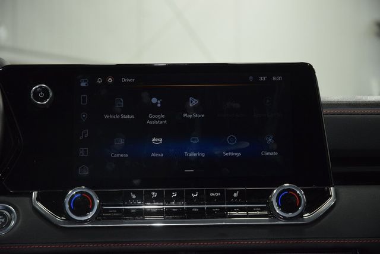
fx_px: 1109
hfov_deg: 19.5
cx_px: 190
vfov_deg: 13.0
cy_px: 127
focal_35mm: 105
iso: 2200
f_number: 4.5
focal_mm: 70
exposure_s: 1/125
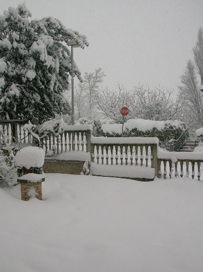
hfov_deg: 36.7
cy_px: 140
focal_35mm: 39
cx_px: 92
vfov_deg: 47.9
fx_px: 306
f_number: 4.9
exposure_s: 1/206
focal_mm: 5.7
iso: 50
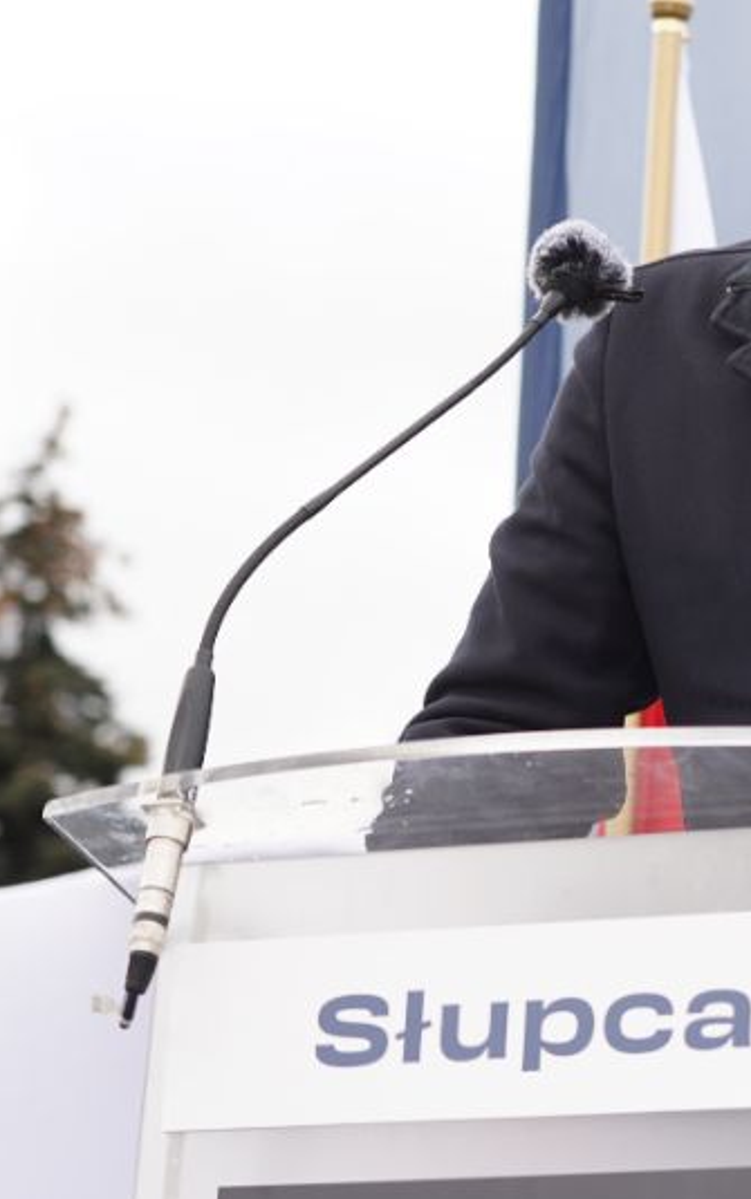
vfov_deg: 14.3
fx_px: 4775
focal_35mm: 146
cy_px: 624
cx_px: 901
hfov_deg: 8.9
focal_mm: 59
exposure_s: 1/100
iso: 125
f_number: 4
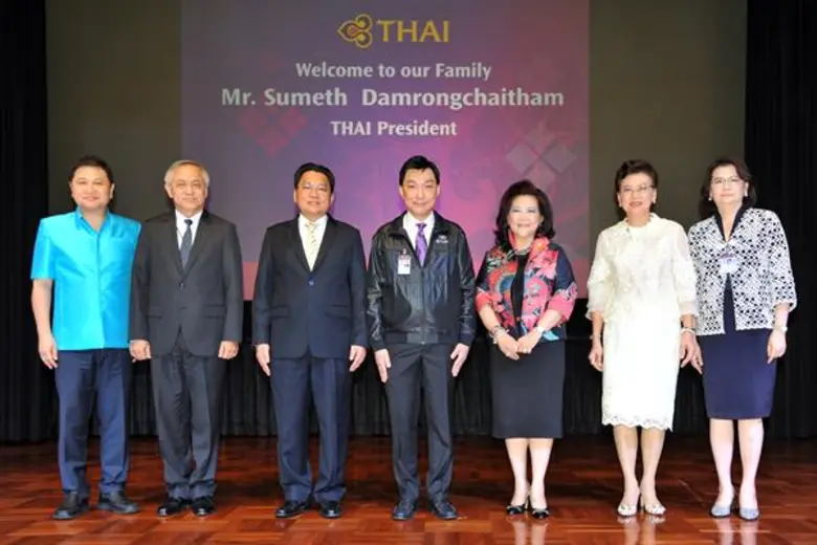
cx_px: 408
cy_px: 272
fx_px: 772
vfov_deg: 38.9
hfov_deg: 55.8
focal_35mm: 34
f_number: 4
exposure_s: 1/80
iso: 1250
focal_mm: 34
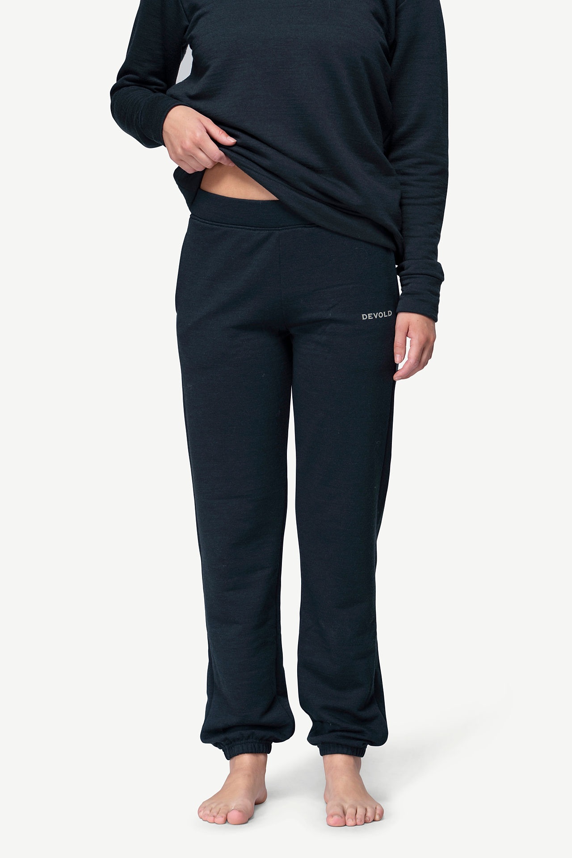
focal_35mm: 109
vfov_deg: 18.8
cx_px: 286
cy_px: 429
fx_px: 2598
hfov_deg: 12.6
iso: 100
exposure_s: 1/50
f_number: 6.3
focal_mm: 109
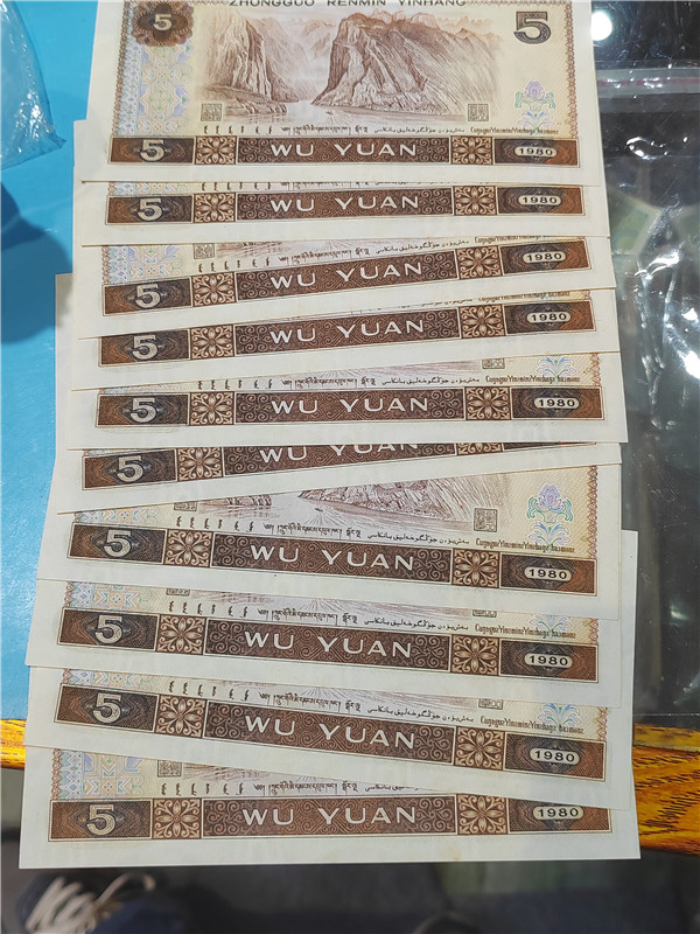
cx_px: 350
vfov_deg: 45.8
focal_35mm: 41
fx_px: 1105
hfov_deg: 35.1
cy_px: 467
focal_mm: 5.52
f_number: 1.9
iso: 400
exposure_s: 1/100
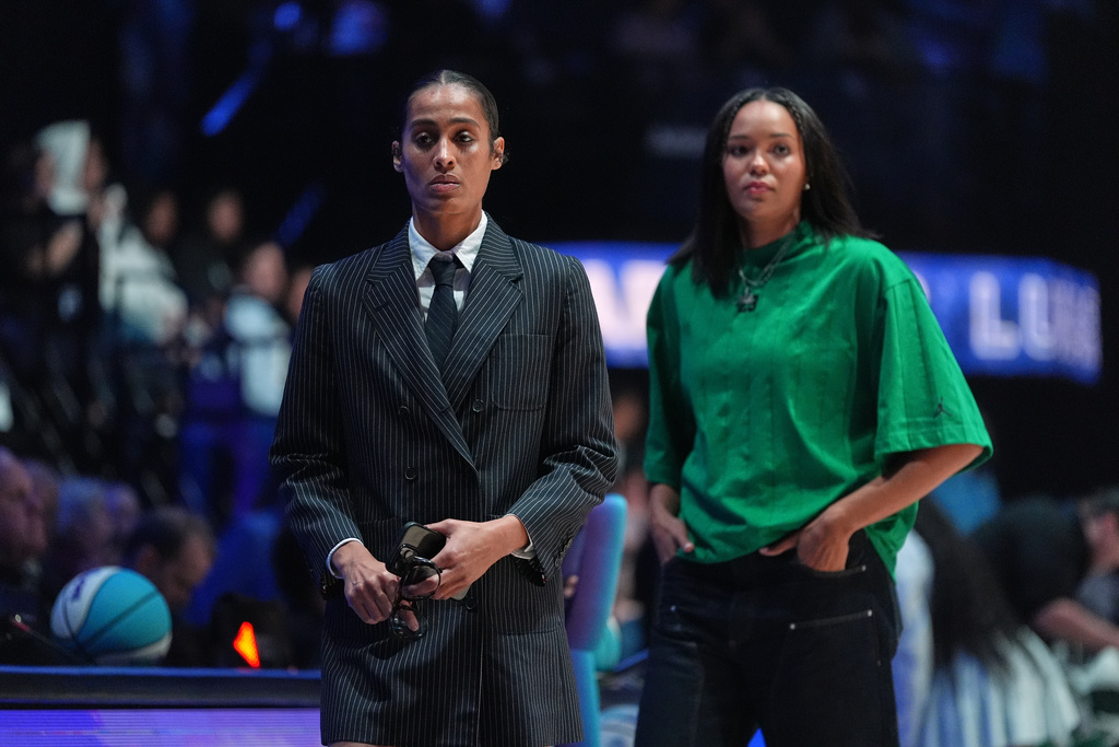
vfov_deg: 6.9
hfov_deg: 10.3
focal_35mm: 200
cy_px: 374
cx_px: 560
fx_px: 6217
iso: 4000
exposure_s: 1/1250
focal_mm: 200
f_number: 2.8
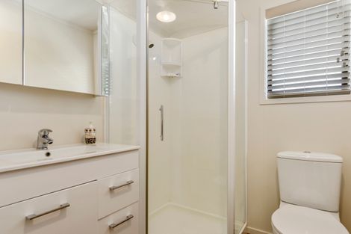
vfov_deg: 67.3
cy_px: 117
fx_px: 175
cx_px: 176
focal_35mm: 18
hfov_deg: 90.0
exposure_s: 1/6
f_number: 9
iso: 200
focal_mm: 12
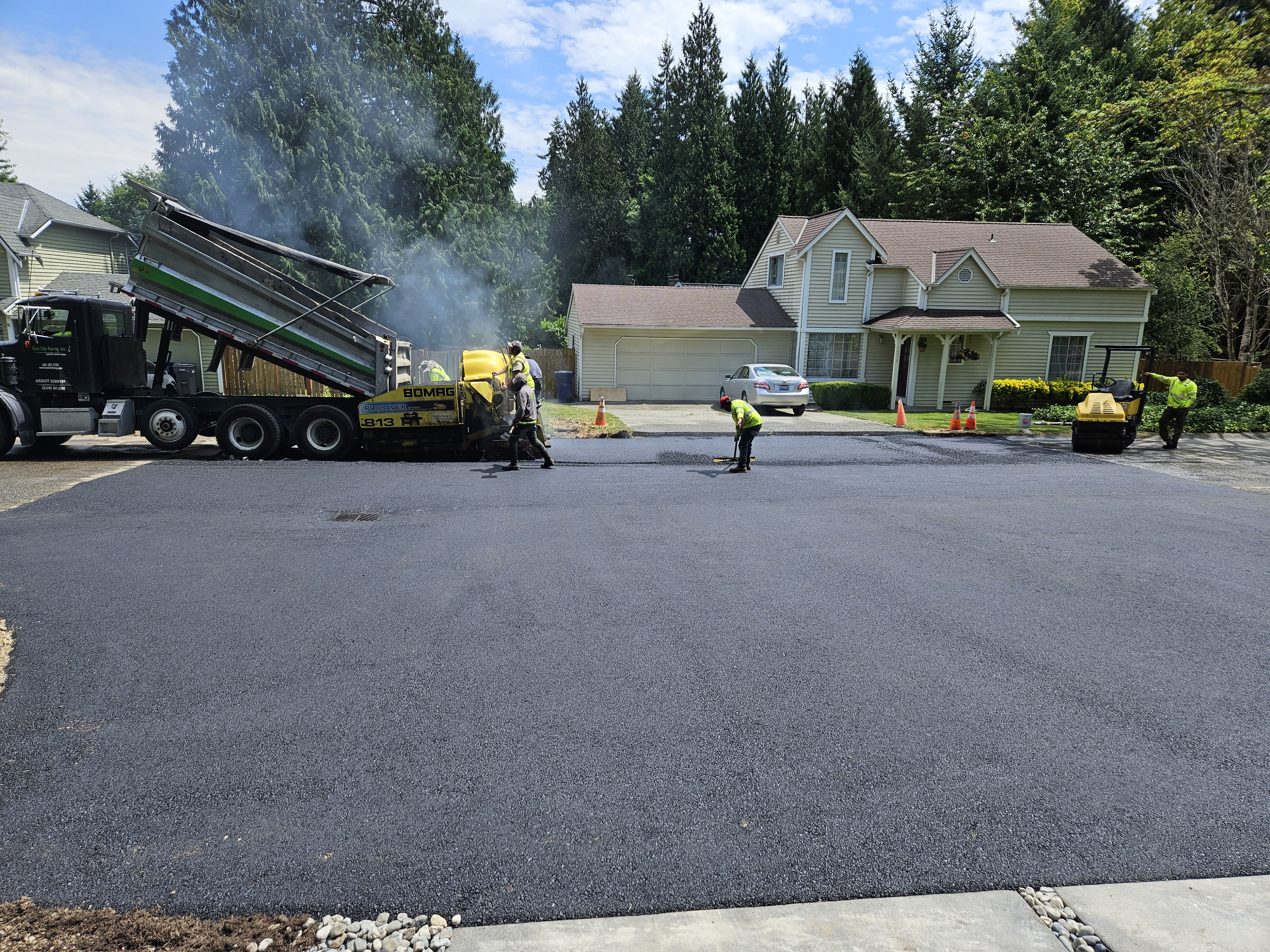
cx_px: 635
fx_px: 844
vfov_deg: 58.9
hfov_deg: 73.9
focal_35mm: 23
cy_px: 476
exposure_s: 1/1228
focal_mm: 5.4
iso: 25
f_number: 1.8
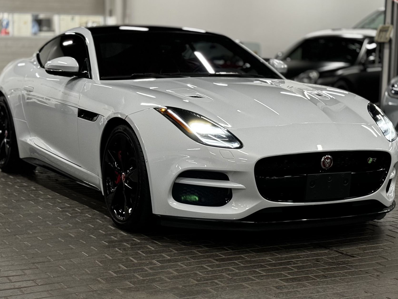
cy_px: 129
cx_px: 198
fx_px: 632
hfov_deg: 34.9
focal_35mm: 55
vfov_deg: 26.5
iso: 160
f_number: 1.78
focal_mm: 6.86
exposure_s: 1/56
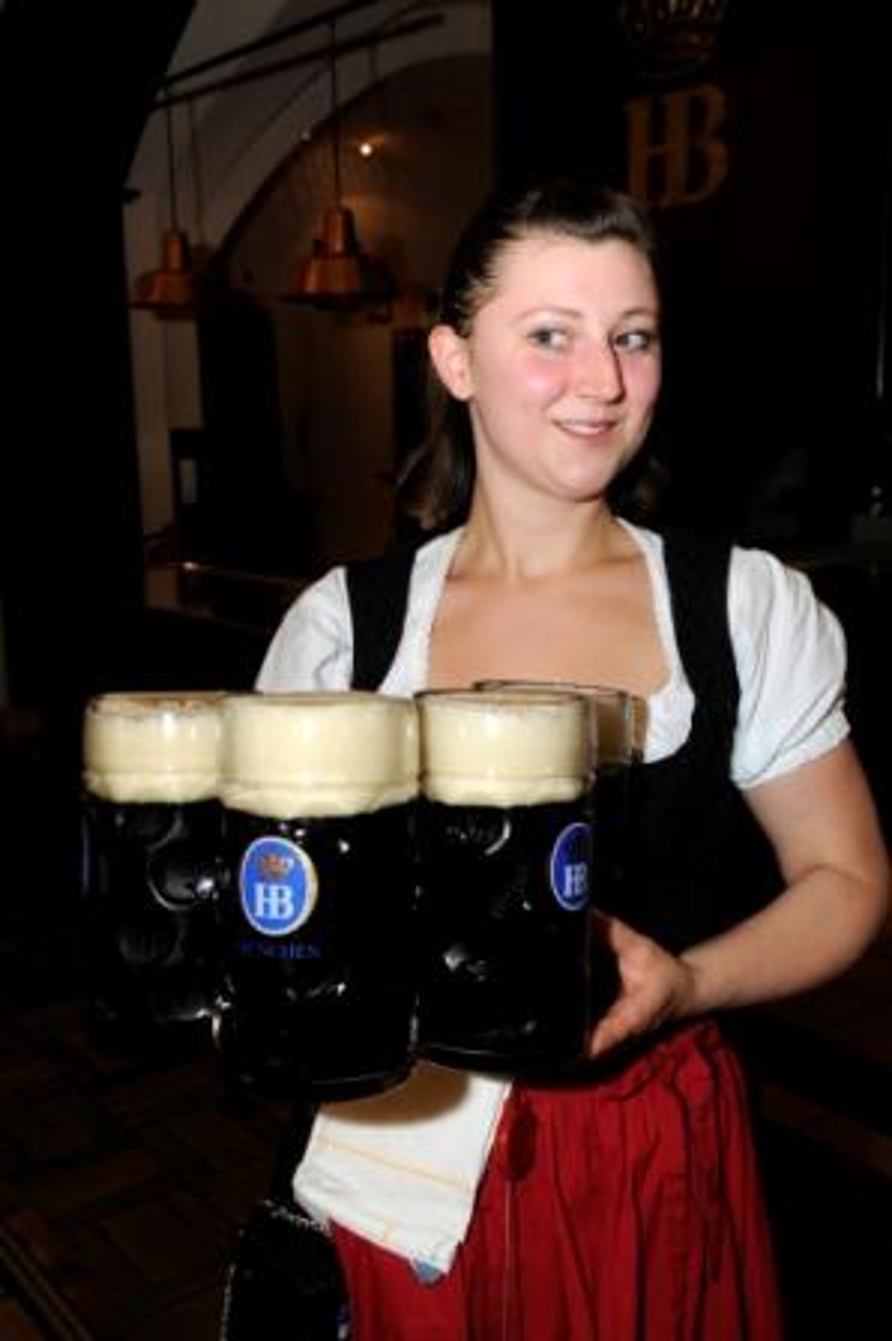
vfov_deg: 53.2
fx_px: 1340
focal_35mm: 36
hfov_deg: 36.8
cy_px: 670
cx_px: 446
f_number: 6.3
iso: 500
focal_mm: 24
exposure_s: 1/60
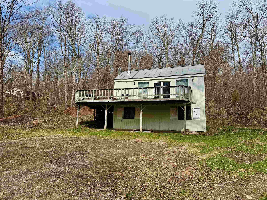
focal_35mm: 24
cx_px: 134
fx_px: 185
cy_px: 100
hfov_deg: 71.6
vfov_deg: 56.8
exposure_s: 1/4975
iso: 80
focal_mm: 6.76
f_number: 1.78
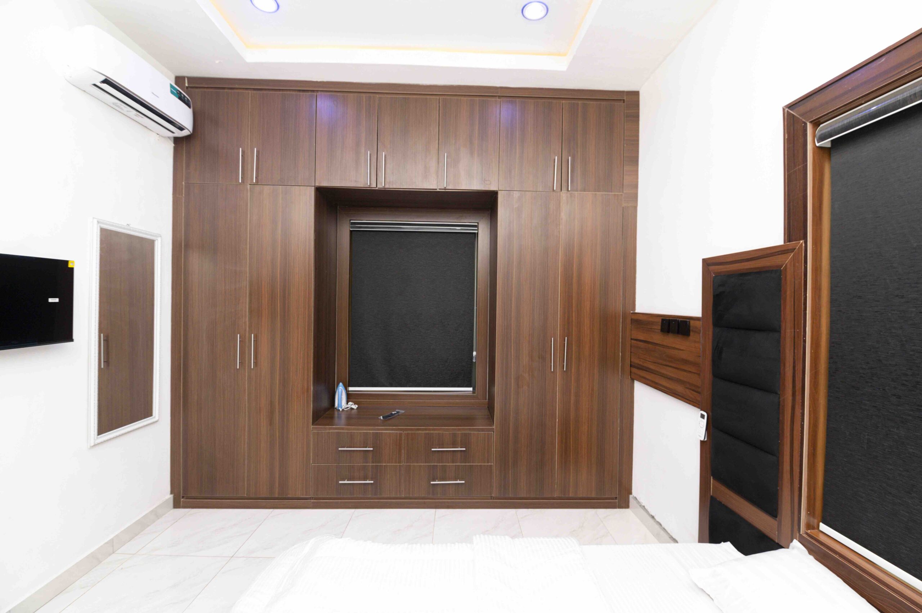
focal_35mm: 15
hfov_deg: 100.4
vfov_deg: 77.2
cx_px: 461
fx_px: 384
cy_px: 306
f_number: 5
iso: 1000
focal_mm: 15
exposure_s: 1/200
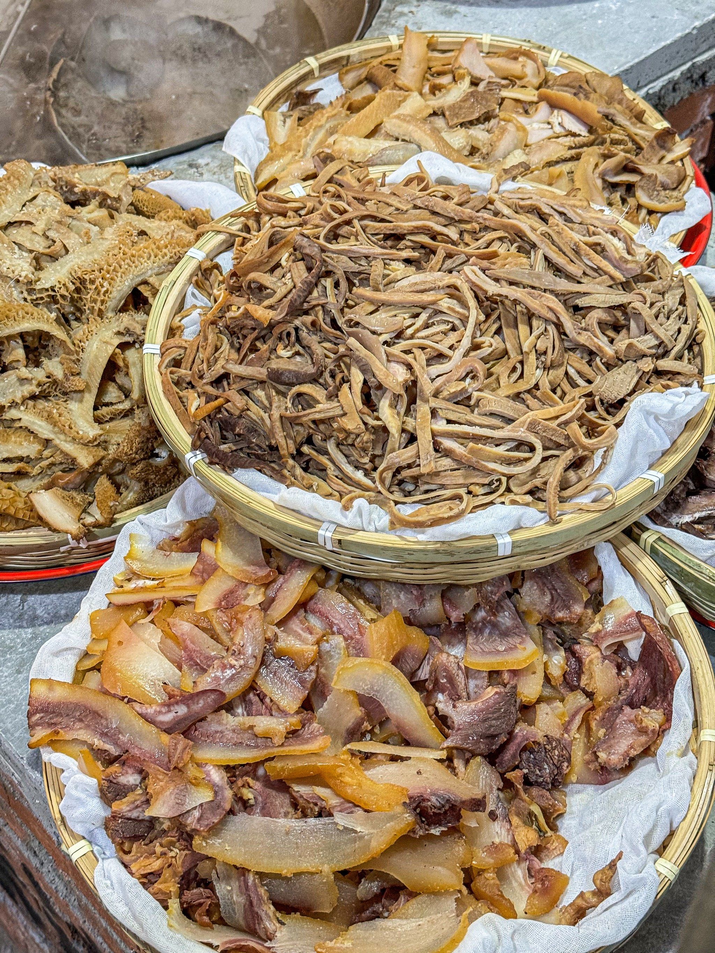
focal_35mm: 48
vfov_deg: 39.7
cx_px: 358
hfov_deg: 30.3
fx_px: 1322
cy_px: 476
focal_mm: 6.86
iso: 250
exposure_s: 1/50
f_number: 1.8
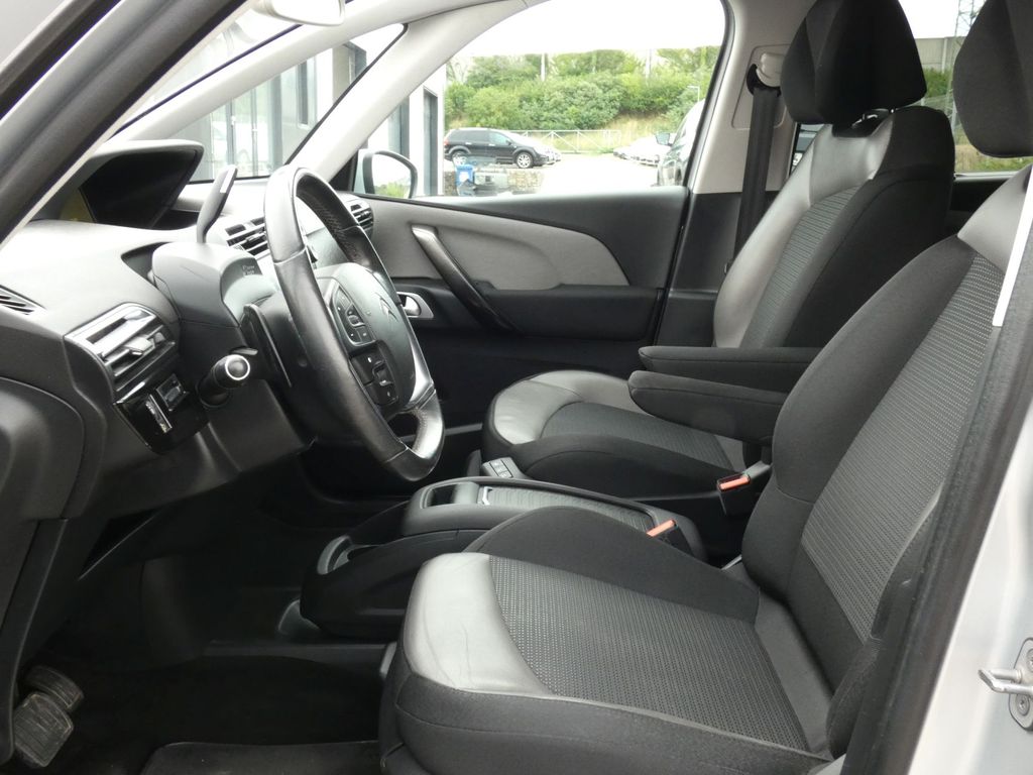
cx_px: 516
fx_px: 985
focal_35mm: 33
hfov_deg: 55.4
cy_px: 388
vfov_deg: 42.9
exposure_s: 1/80
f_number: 5.6
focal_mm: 6
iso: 400
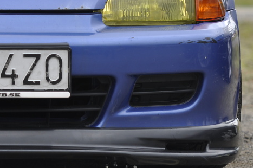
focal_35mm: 321
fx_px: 2253
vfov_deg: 4.3
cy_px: 103
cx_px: 95
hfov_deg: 6.4
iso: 100
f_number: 2.8
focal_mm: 100
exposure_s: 1/500
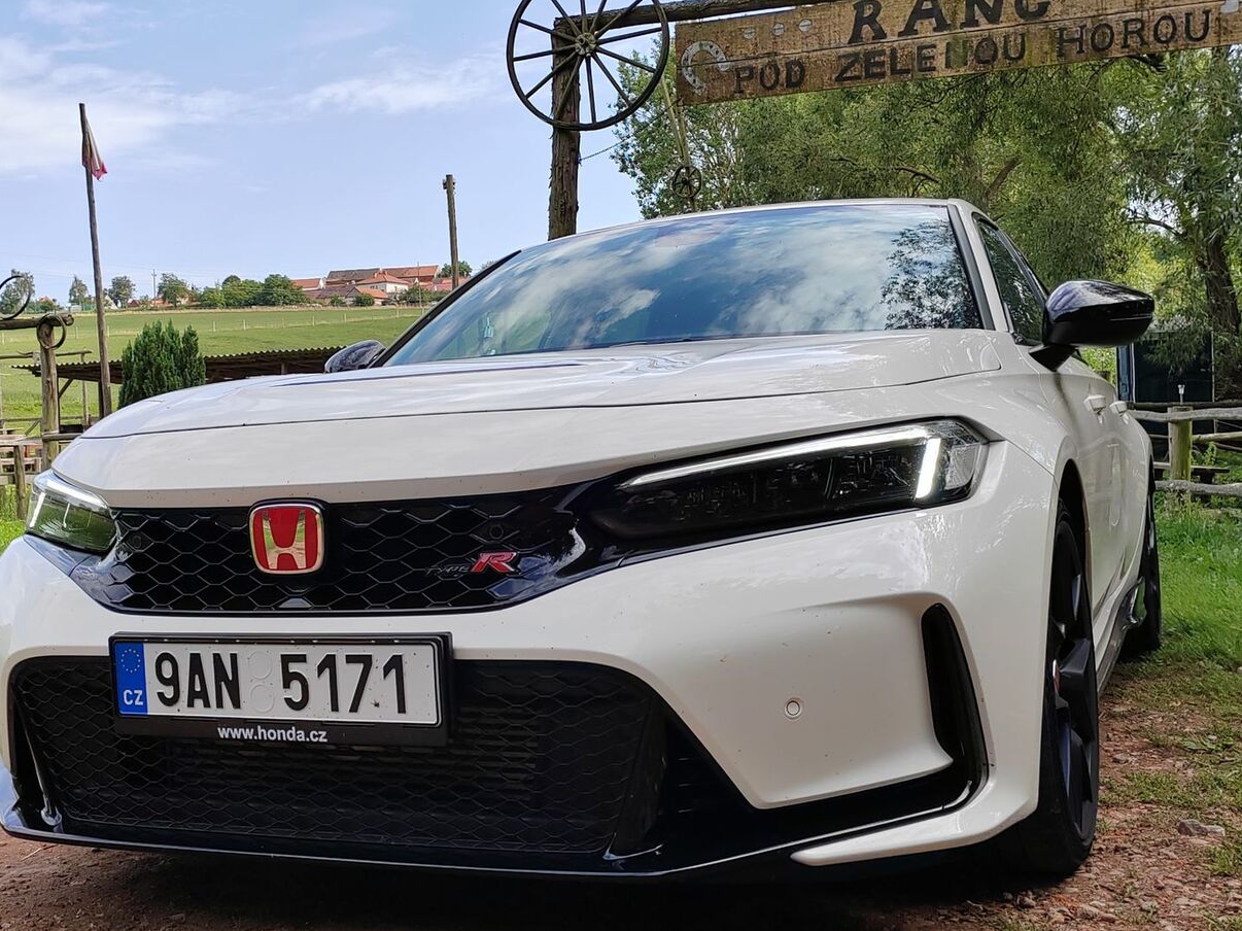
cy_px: 460
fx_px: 1543
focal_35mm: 43
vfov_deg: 33.6
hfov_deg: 43.8
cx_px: 578
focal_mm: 5.52
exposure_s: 1/1464
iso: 100
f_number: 1.9
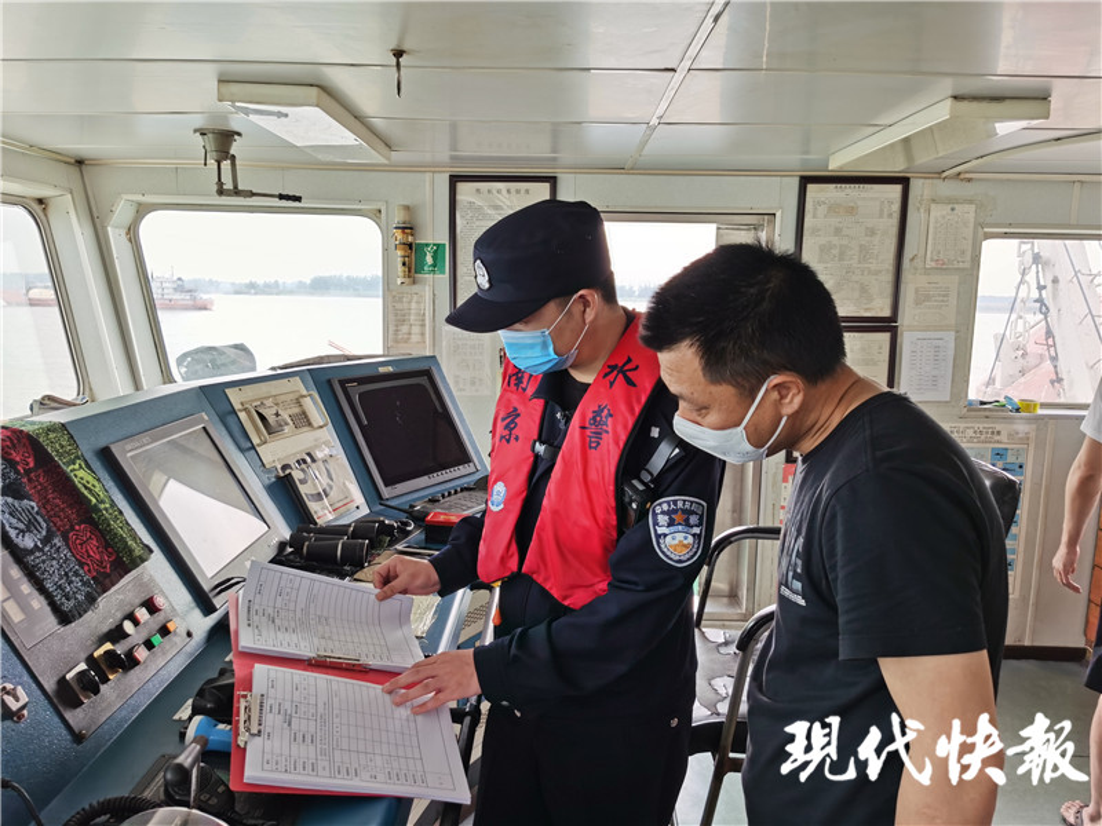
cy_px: 413
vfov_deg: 51.4
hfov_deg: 65.3
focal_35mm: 27
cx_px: 551
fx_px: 860
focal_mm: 5.56
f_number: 1.6
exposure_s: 1/208
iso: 50
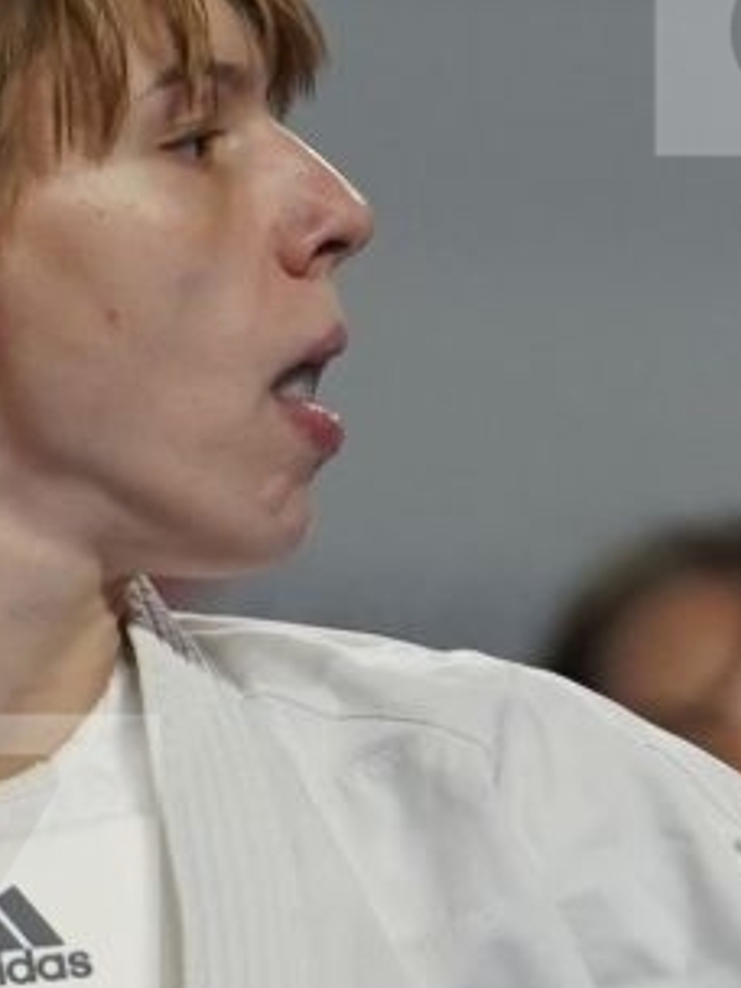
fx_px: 47208
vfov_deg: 1.2
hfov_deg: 0.9
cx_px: 959
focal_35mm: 1654
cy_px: 1011
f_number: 2.8
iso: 1000
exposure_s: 1/1000
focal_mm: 194
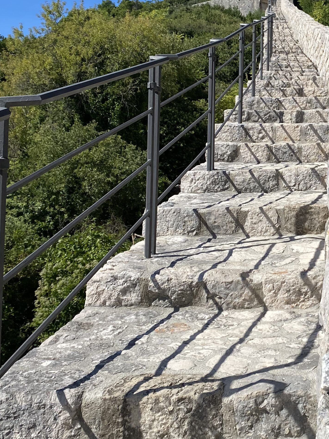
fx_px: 697
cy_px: 162
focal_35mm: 55
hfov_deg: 25.2
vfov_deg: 34.7
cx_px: 331
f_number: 1.8
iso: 32
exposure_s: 1/4274
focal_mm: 4.25
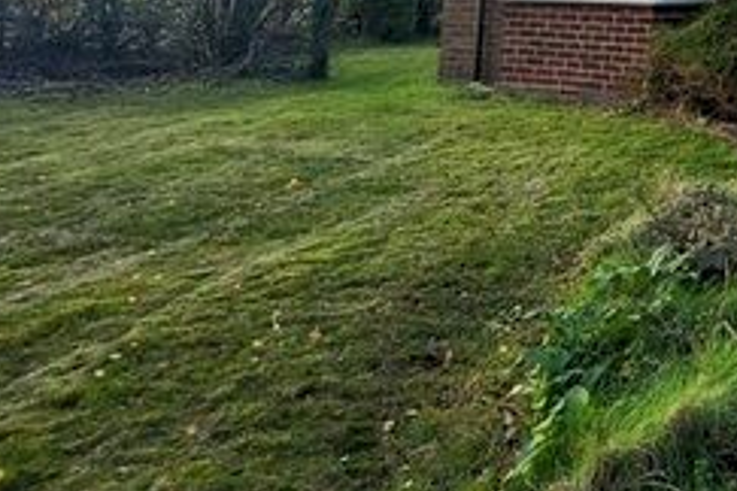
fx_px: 798
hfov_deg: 36.3
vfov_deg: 29.3
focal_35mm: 39
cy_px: -105
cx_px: 916
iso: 32
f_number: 2.2
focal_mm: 1.74
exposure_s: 1/208
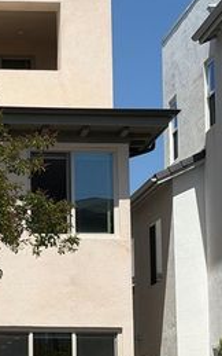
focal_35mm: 131
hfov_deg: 9.9
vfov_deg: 15.9
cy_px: 208
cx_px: -27
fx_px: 1267
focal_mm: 6.76
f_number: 1.78
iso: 64
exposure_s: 1/6536
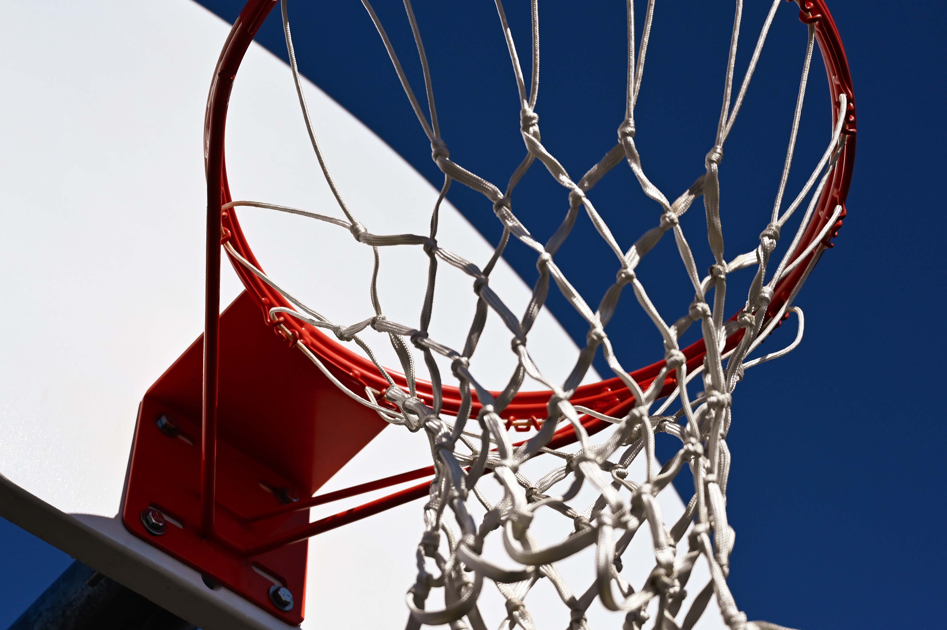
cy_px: 360
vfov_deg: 19.1
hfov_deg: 28.3
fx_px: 1866
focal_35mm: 71
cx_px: 343
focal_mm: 45
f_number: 4
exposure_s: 1/8000
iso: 250
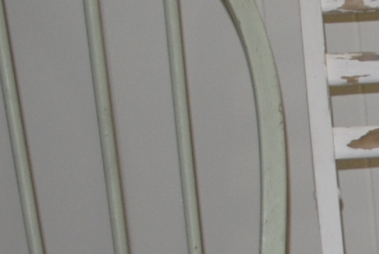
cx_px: 1072
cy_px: 463
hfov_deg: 8.4
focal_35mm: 213
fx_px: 2245
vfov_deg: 6.3
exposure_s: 1/60
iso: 200
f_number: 3.8
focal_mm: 20
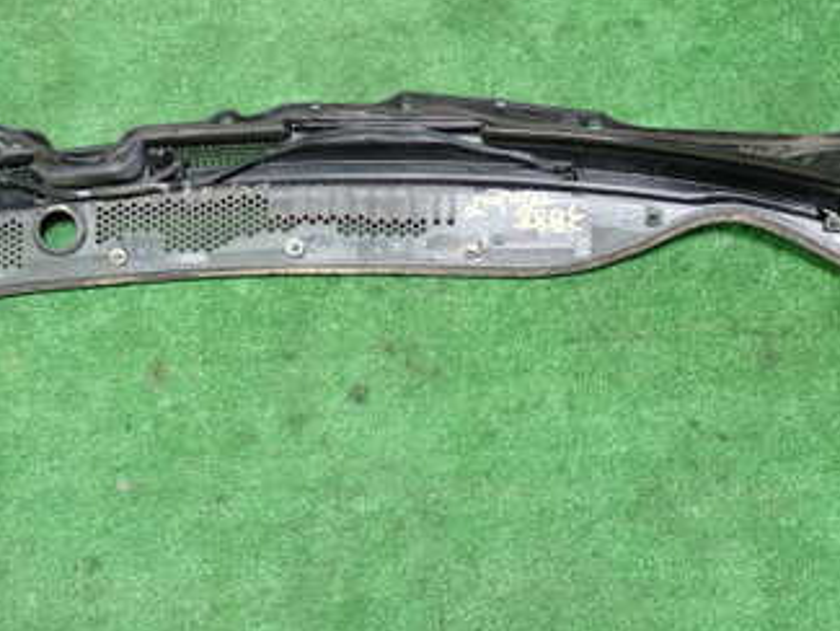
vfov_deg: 24.8
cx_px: 395
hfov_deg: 32.7
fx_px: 1432
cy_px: 230
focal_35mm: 59
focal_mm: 5.79
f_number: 2.4
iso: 250
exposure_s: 1/30
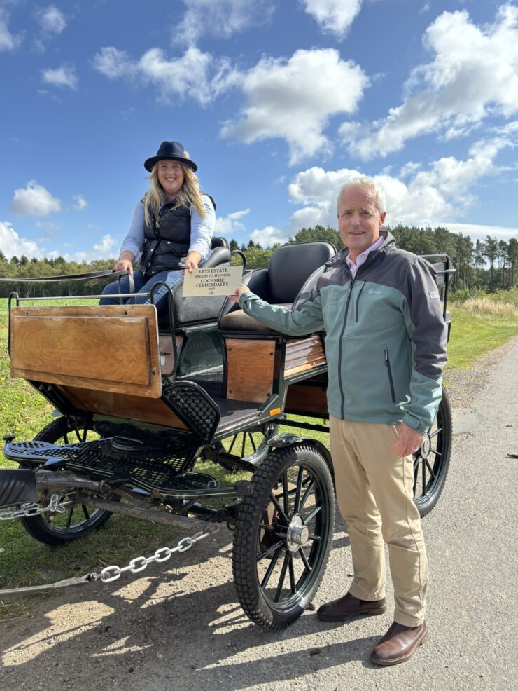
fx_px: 538
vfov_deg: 65.3
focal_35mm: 27
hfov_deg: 51.4
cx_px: 253
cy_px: 338
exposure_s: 1/970
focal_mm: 5.96
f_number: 1.6
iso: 50
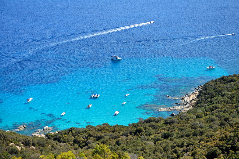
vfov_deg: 14.7
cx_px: 120
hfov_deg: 21.9
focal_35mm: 93
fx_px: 617
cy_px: 80
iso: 400
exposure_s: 1/800
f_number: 7.1
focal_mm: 62
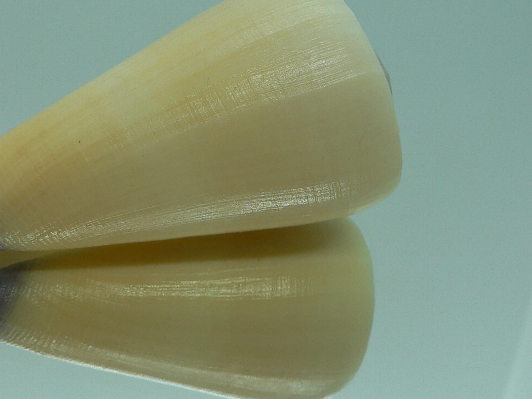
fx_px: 830
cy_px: 171
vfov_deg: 27.0
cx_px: 181
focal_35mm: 54
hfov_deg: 35.2
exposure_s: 1/80
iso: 80
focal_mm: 4.6
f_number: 2.8
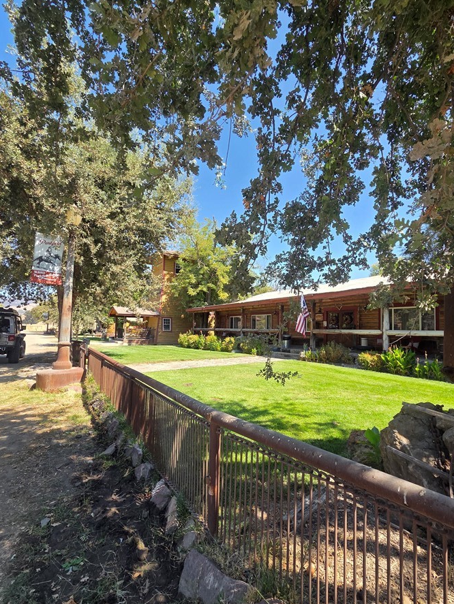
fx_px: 262
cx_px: 258
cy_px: 315
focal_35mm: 15
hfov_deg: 81.3
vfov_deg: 98.1
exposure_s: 1/521
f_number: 2.2
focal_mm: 2.2
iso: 50
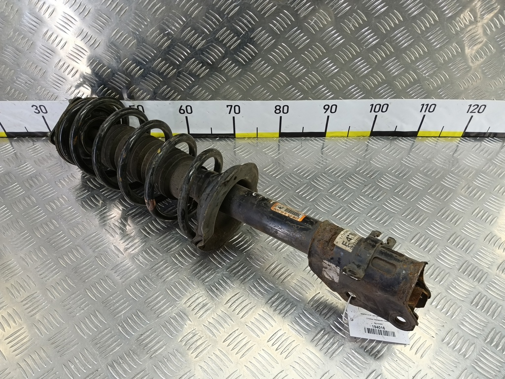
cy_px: 190
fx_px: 336
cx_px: 252
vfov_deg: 58.9
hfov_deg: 73.9
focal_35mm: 23
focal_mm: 4.11
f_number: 1.6
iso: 146
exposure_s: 1/50
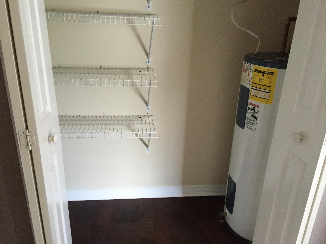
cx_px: 163
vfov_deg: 48.2
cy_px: 122
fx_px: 273
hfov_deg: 61.7
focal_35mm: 29
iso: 250
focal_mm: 4.15
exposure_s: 1/30
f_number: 2.2
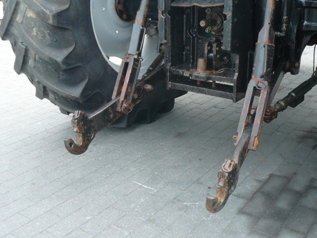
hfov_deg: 46.8
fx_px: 366
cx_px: 165
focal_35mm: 40
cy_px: 112
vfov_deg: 35.9
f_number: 3.2
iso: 100
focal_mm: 6
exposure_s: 1/125
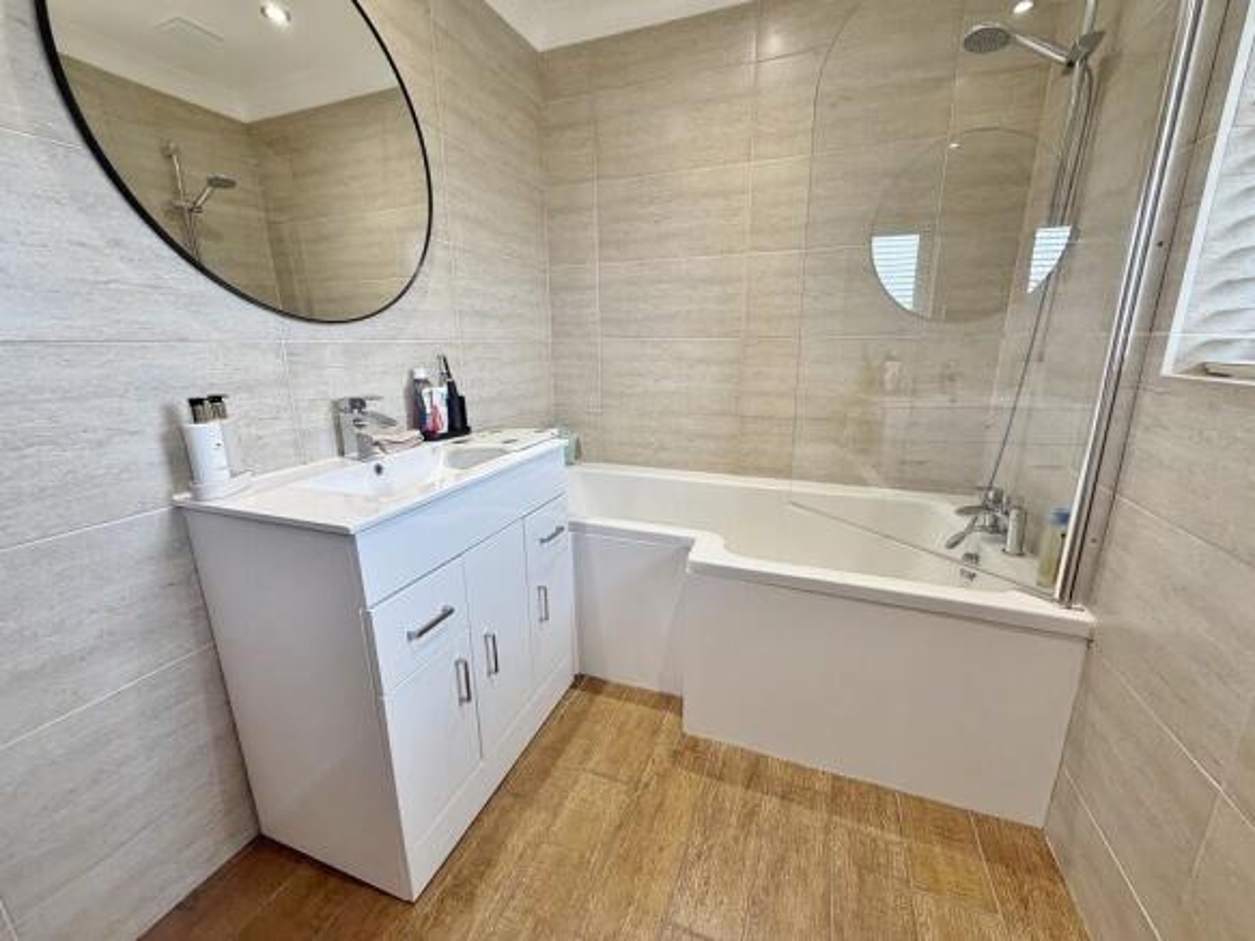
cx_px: 628
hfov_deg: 102.1
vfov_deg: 85.7
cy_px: 470
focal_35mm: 14
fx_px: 507
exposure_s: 1/100
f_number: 2.2
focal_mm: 2.22
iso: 200
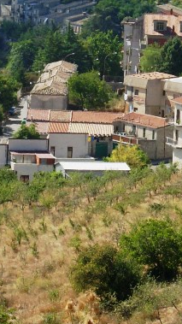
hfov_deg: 4.6
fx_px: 2249
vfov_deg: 8.2
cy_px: 19
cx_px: 140
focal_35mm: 262
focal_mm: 14.7
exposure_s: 1/664
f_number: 3.8
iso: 50
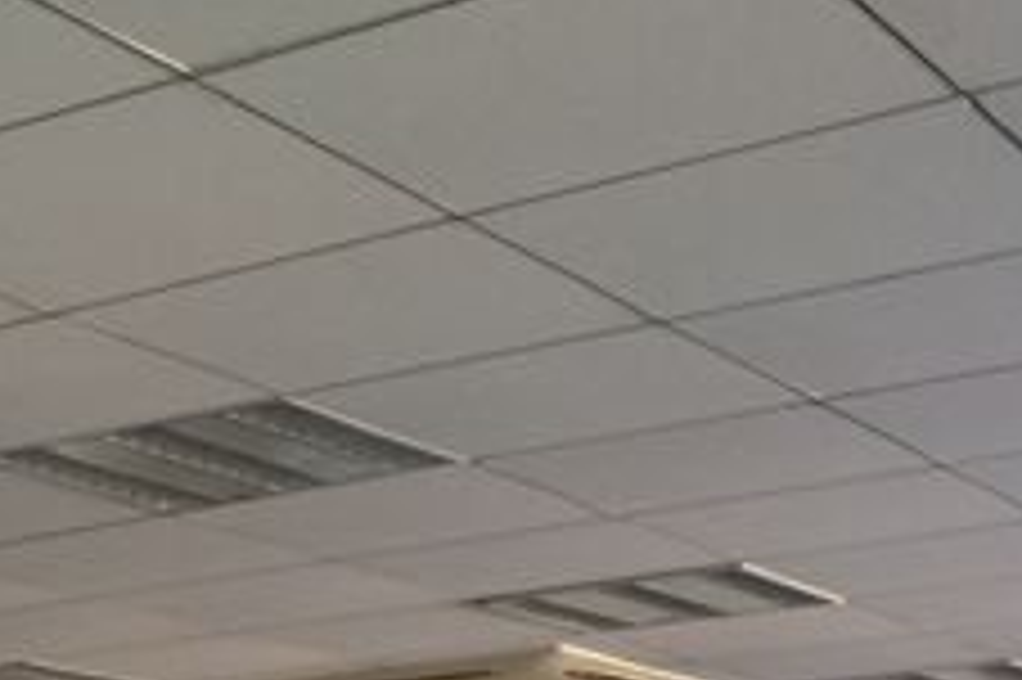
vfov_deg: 13.3
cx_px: 95
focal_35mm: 99
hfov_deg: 20.2
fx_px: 2808
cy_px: 914
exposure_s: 1/30
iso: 80
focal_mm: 4.12
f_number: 2.2
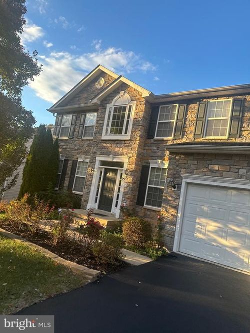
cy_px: 166
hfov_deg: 56.8
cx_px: 125
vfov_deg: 71.6
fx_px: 231
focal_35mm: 24
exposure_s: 1/773
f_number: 1.78
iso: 80
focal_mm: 6.86
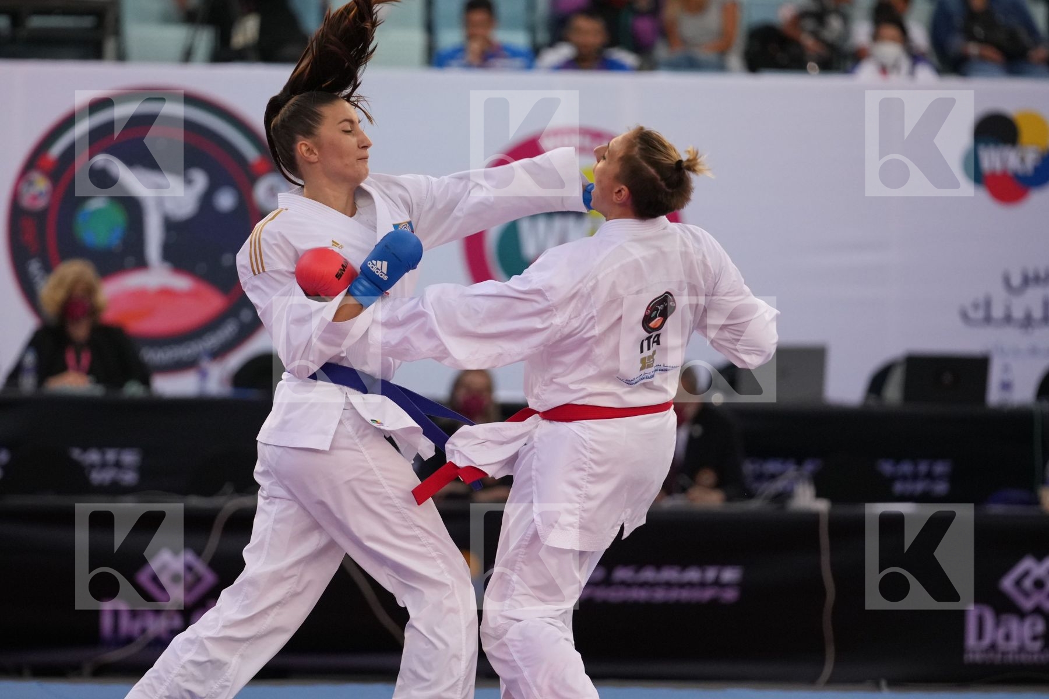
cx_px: 524
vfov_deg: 4.6
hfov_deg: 6.9
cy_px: 350
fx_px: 8741
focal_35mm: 300
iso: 2000
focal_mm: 200
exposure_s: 1/1000
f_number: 2.8
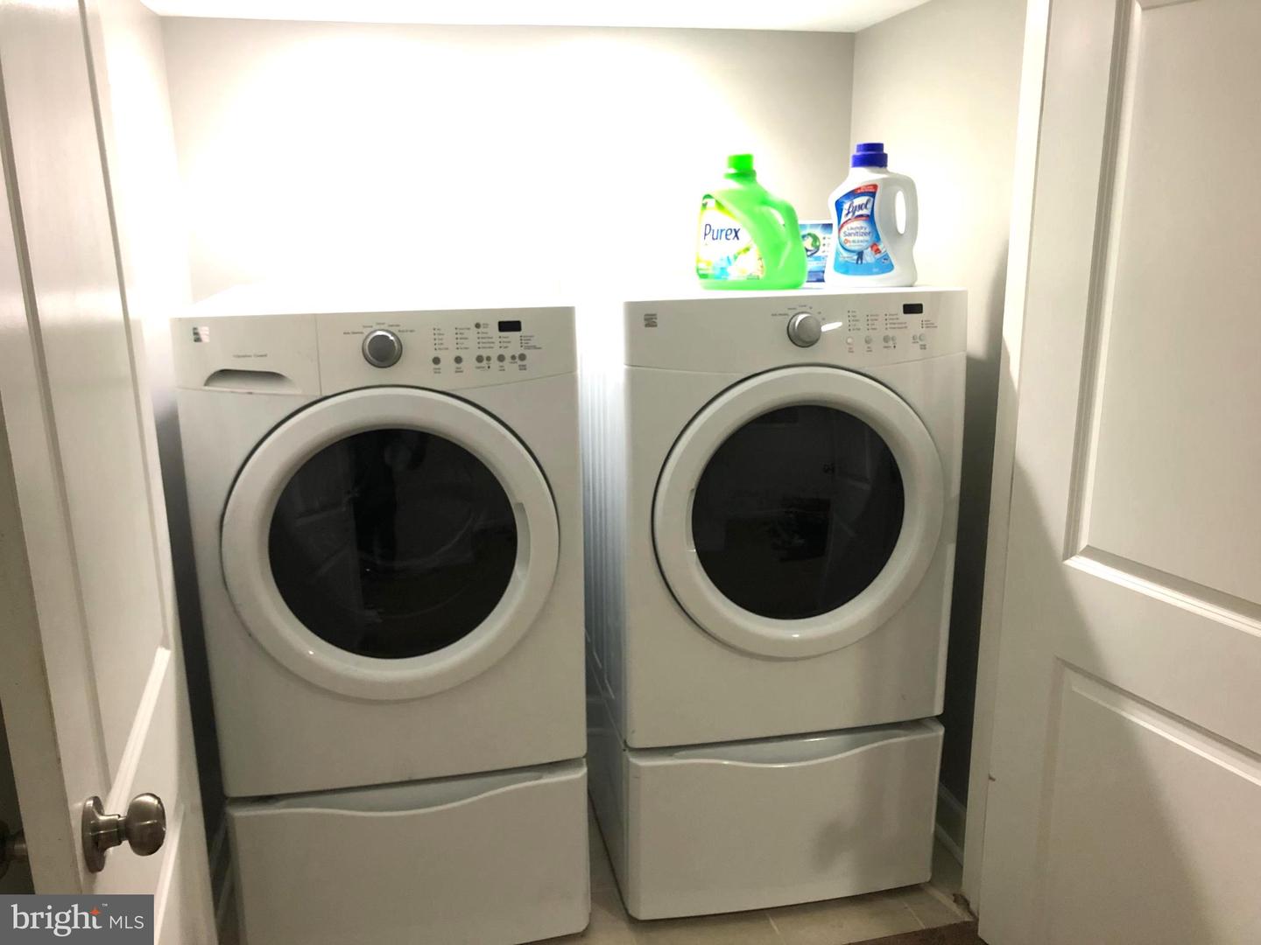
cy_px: 472
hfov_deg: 63.4
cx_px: 630
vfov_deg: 49.7
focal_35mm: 28
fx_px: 1020
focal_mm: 3.99
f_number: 1.8
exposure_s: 1/15
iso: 80
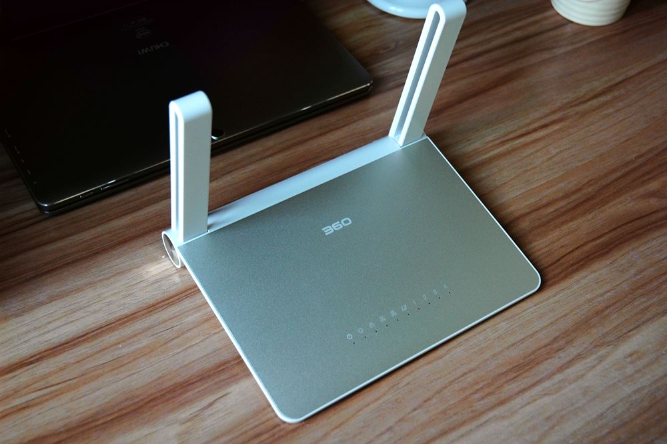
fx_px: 972
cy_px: 222
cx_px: 334
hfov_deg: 37.9
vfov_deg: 25.7
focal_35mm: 52
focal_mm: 35
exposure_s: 1/30
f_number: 4.5
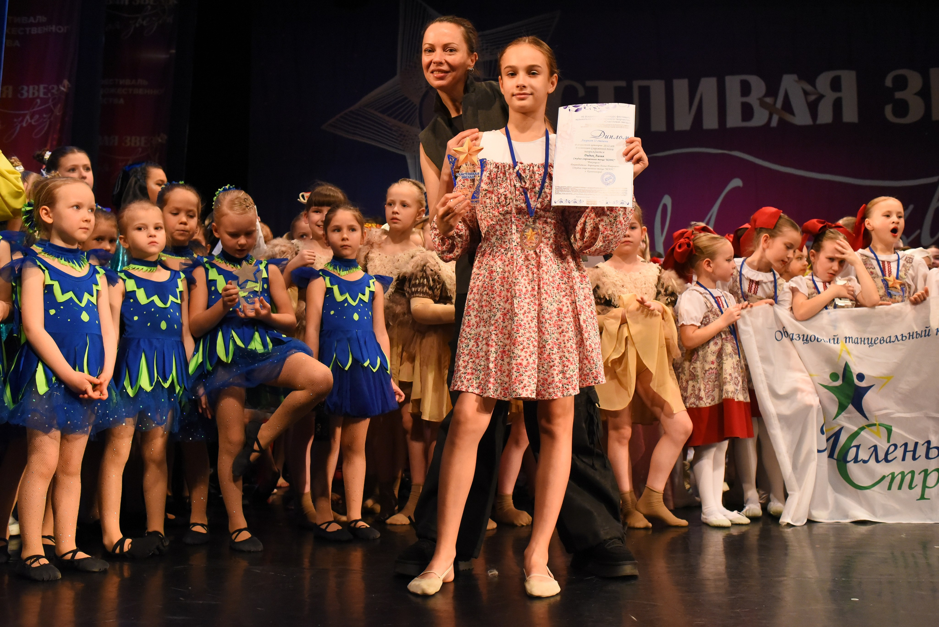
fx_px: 913
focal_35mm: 35
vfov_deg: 37.9
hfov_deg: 54.4
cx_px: 470
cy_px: 314
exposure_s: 1/320
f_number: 6.3
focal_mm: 35
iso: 5000
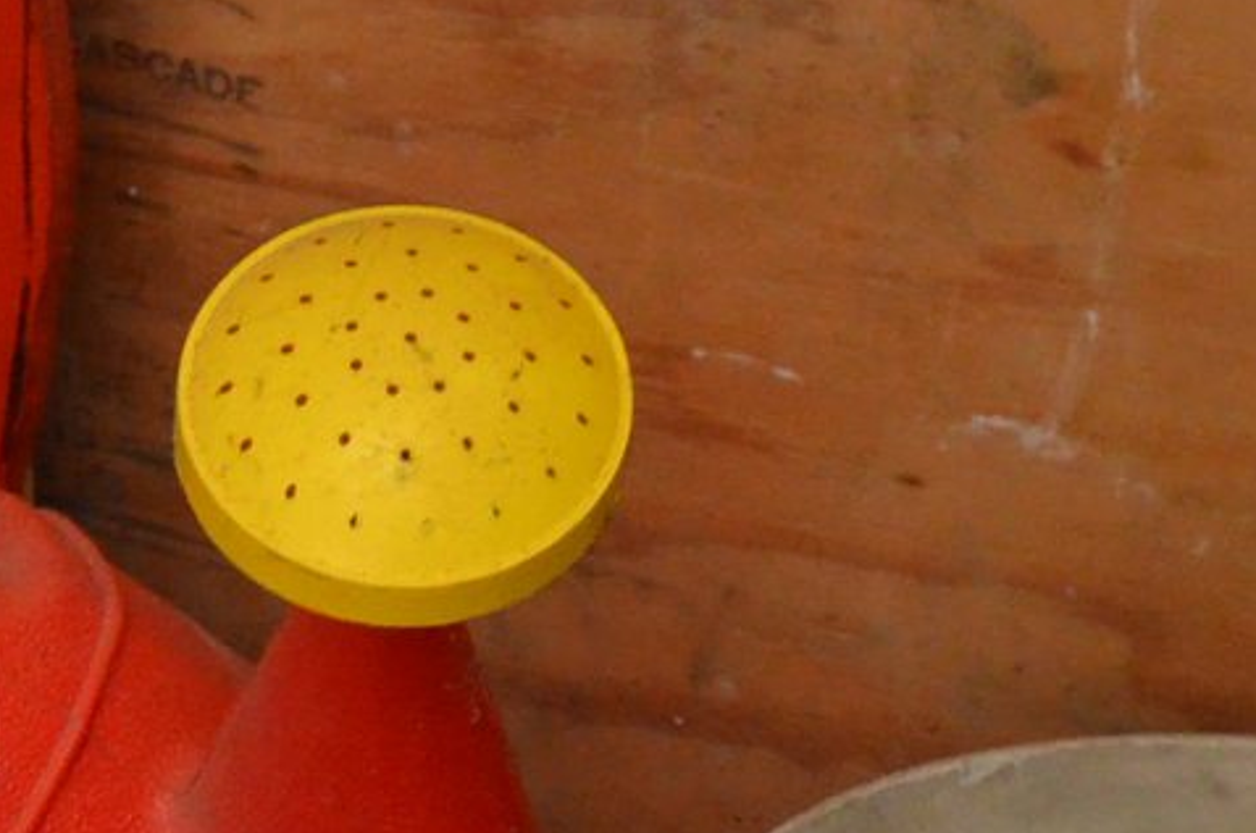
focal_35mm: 129
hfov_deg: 15.6
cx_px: -13
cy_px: 1339
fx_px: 4493
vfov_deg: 10.2
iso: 3200
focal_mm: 24
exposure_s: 1/60
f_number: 4.5
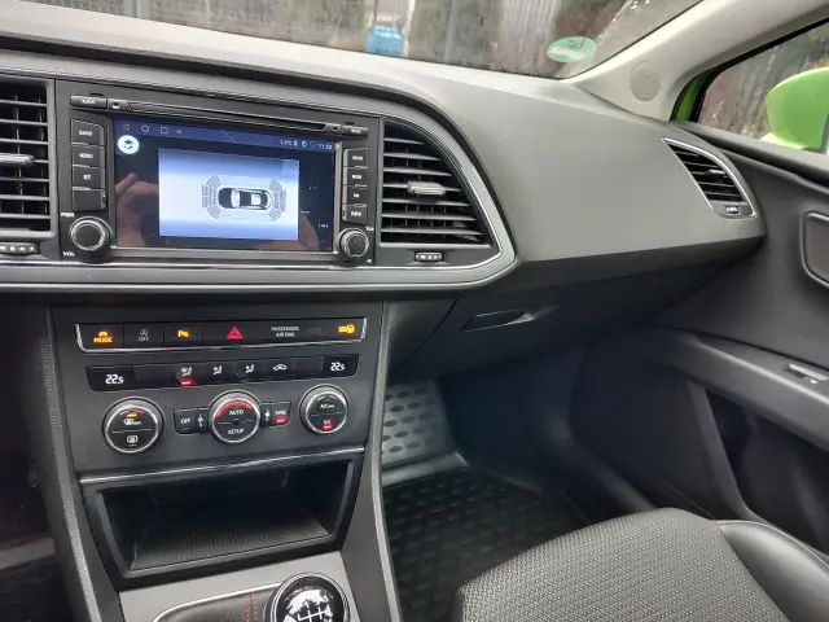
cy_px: 311
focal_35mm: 23
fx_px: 551
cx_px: 414
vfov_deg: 58.9
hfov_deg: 73.9
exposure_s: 1/50
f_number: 1.8
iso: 127
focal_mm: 5.56
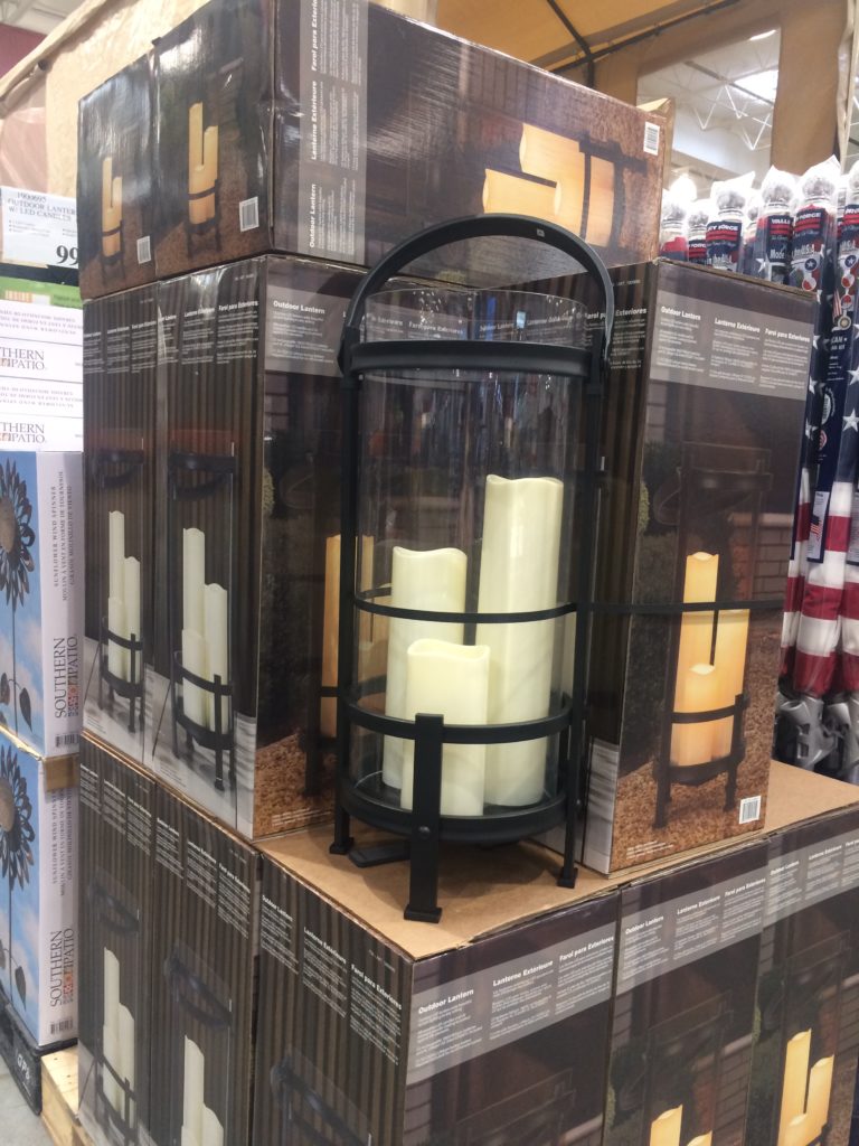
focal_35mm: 29
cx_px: 430
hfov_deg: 48.2
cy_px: 573
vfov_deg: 61.7
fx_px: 960
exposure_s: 1/30
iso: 100
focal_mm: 4.15
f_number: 2.2
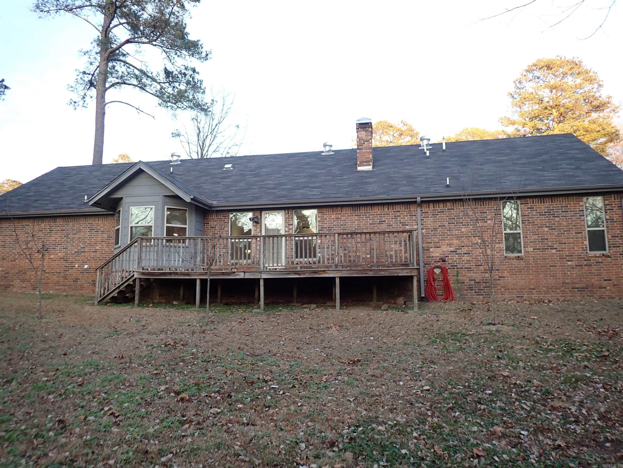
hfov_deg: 69.4
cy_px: 234
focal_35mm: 25
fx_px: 450
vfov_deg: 54.9
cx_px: 312
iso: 200
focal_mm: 4.5
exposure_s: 1/125
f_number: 2
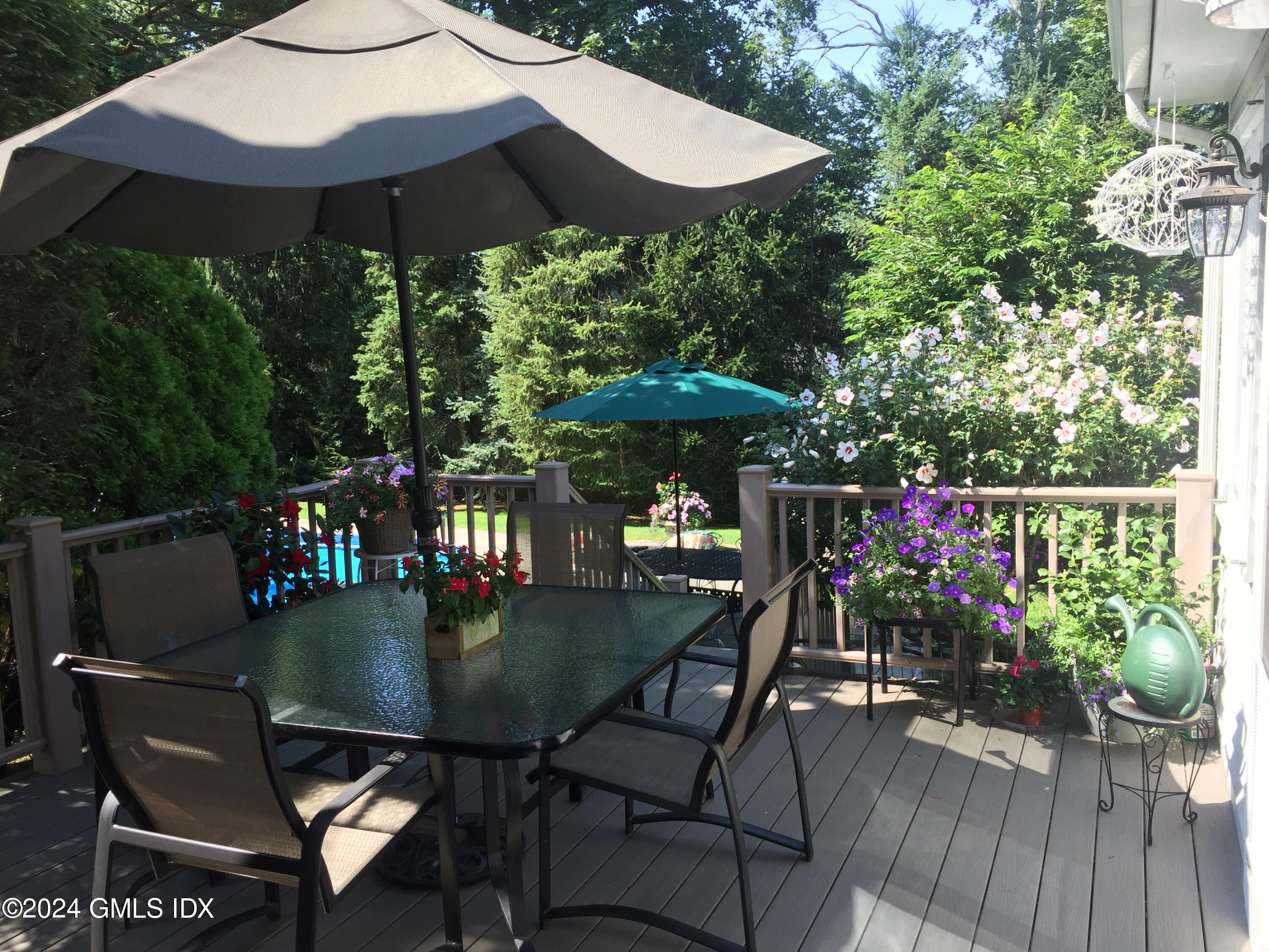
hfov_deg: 61.7
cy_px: 476
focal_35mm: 29
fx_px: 1063
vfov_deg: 48.2
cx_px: 634
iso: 32
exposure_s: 1/366
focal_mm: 4.15
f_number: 2.2
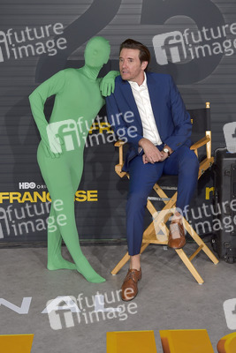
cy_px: 176
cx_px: 118
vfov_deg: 42.7
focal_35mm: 46
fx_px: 452
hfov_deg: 29.3
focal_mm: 46
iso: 320
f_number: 6.3
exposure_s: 1/250
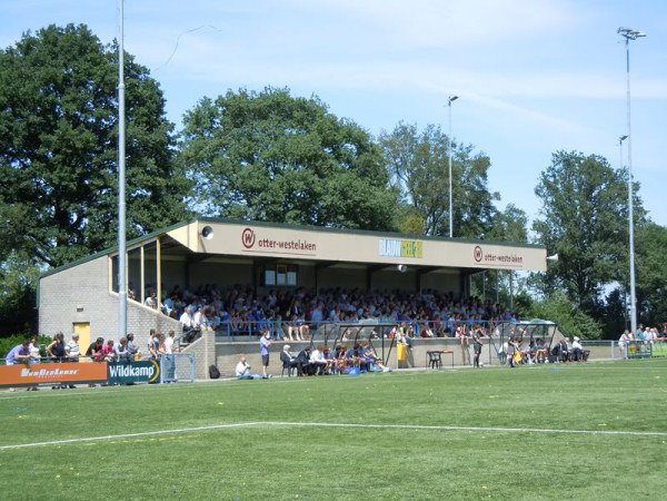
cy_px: 250
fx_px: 1484
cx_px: 334
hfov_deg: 25.3
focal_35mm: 77
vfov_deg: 19.1
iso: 100
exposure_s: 1/400
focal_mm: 13.9
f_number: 4.3
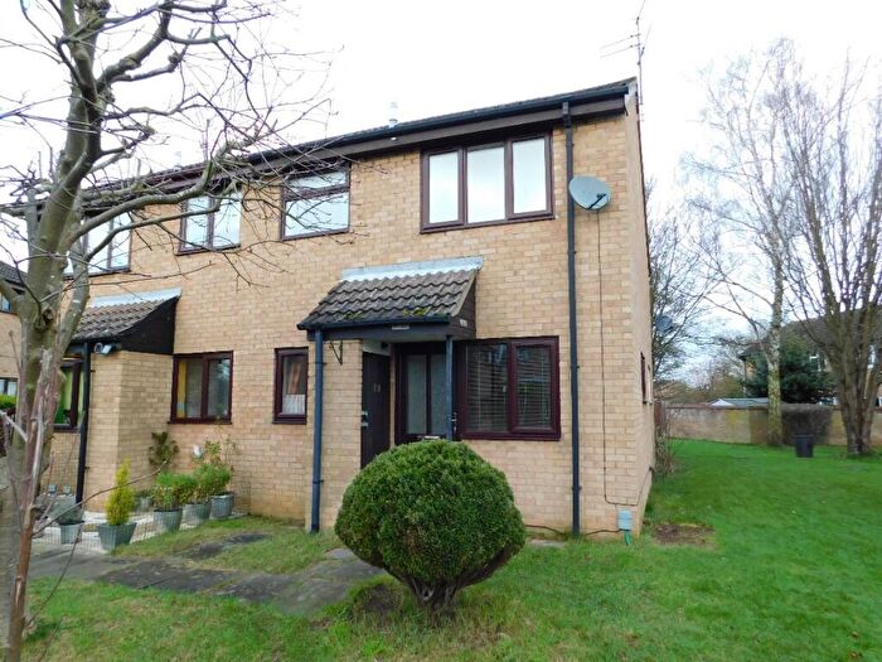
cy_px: 331
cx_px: 441
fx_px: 586
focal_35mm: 23
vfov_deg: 58.9
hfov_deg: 73.9
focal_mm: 4
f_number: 3
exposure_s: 1/200
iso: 125
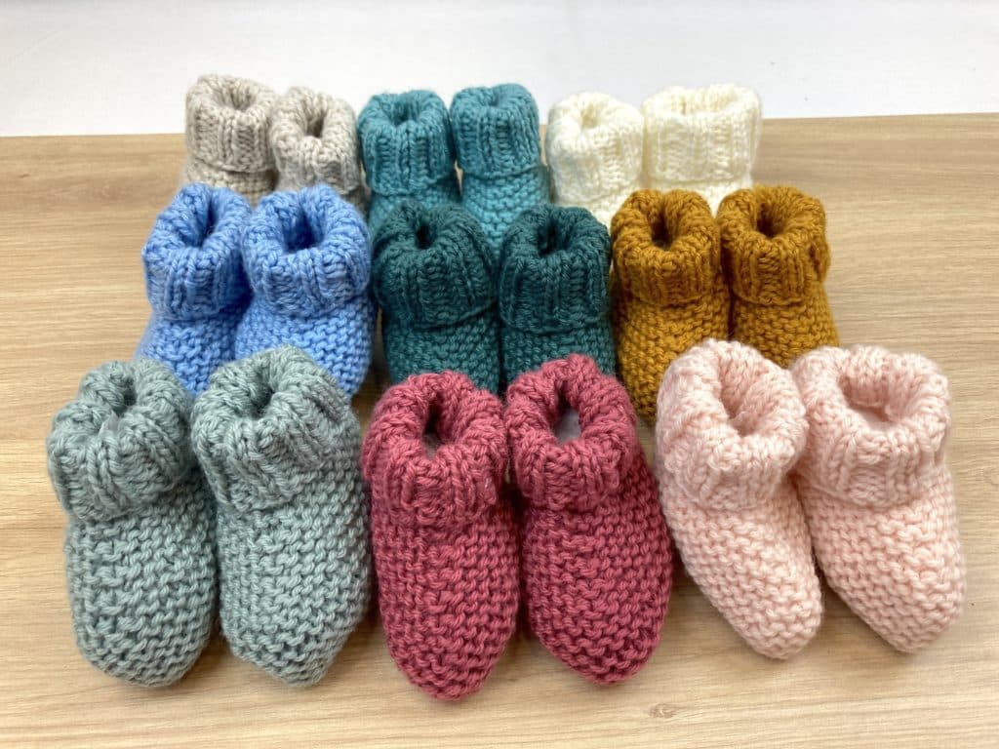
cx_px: 500
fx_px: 808
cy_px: 374
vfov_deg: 49.7
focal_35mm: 28
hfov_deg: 63.4
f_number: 1.8
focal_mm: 3.99
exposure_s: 1/100
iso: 50
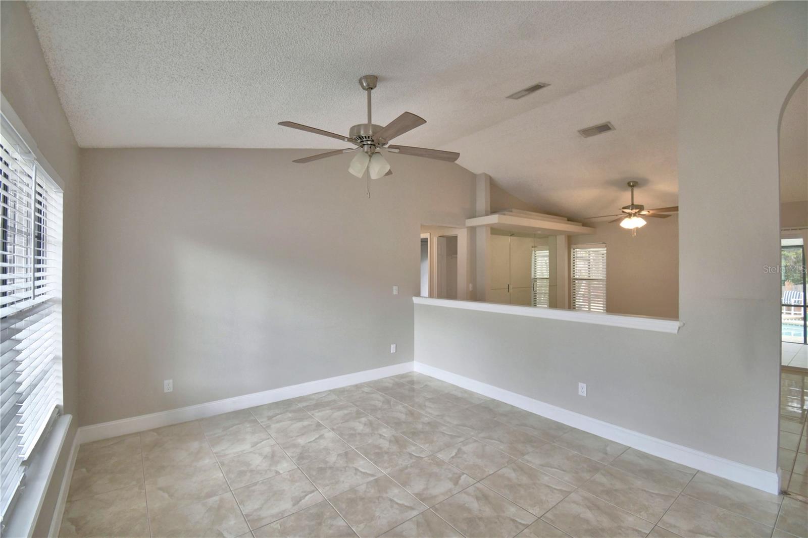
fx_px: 337
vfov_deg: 77.3
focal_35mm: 15
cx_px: 404
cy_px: 269
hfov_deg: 100.4
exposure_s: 1/125
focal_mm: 10
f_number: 4.5
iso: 360
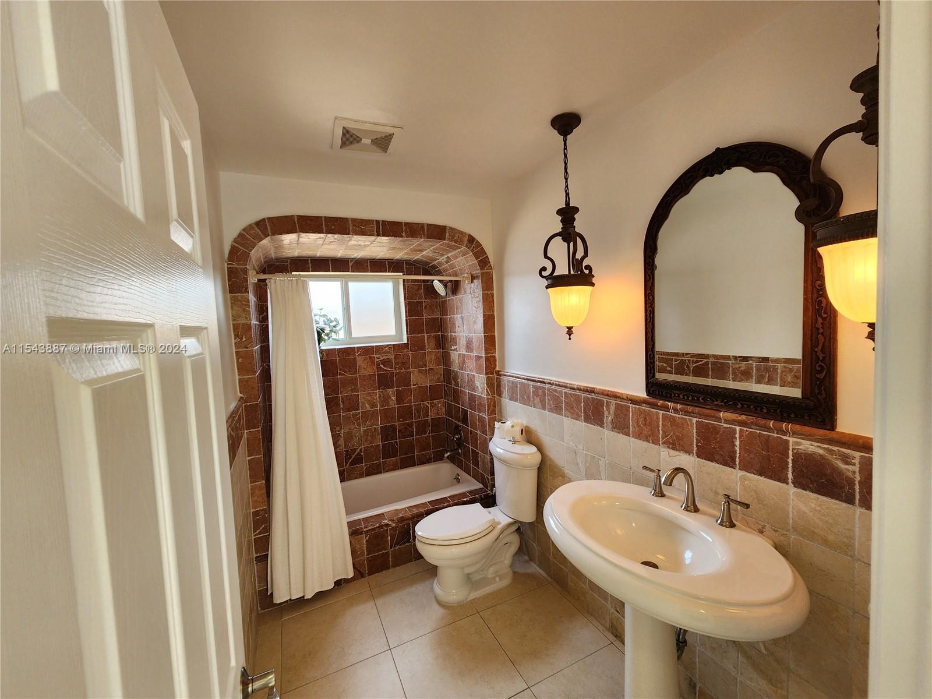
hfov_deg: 106.2
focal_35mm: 13
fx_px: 350
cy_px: 350
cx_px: 466
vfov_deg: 89.9
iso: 160
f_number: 2.2
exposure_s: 1/60
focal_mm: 2.2
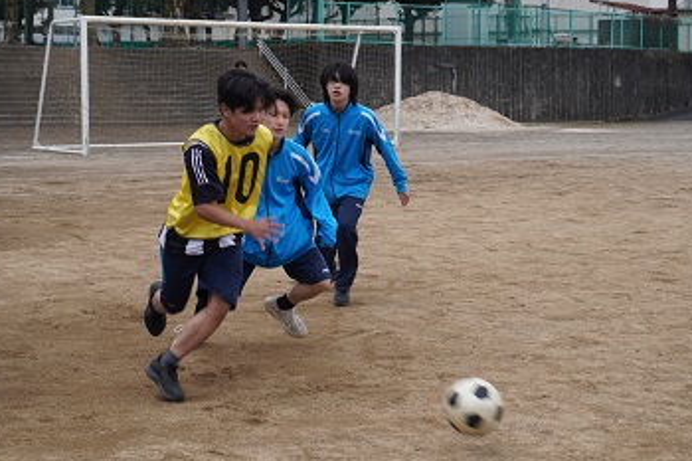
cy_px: 202
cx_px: 372
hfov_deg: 28.1
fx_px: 1383
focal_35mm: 72
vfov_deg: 18.9
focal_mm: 42
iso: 100
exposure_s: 1/200
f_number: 6.3
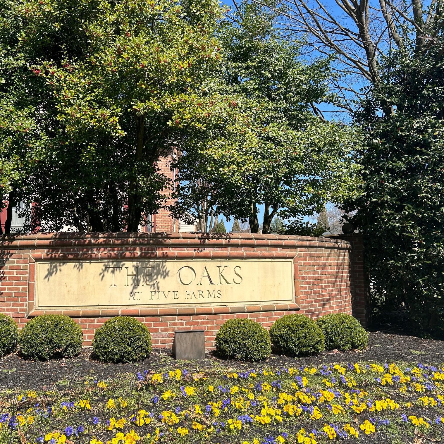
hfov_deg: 52.4
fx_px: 450
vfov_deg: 52.5
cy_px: 221
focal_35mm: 31
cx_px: 192
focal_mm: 5.7
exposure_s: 1/2252
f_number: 1.5
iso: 50
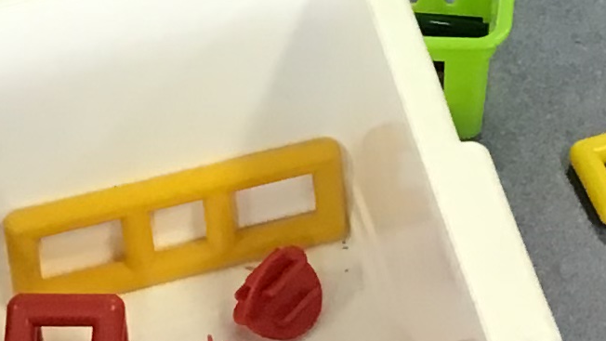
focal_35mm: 169
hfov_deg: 12.6
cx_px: 589
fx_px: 2716
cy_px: -604
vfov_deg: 6.6
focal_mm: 3.3
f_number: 2.4
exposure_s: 1/33
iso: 100
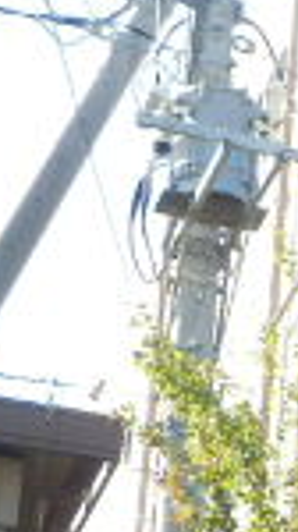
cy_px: 571
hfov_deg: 6.3
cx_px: 968
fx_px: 2424
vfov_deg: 12.3
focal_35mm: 172
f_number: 3.9
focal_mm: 6.6
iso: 80
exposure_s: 1/200
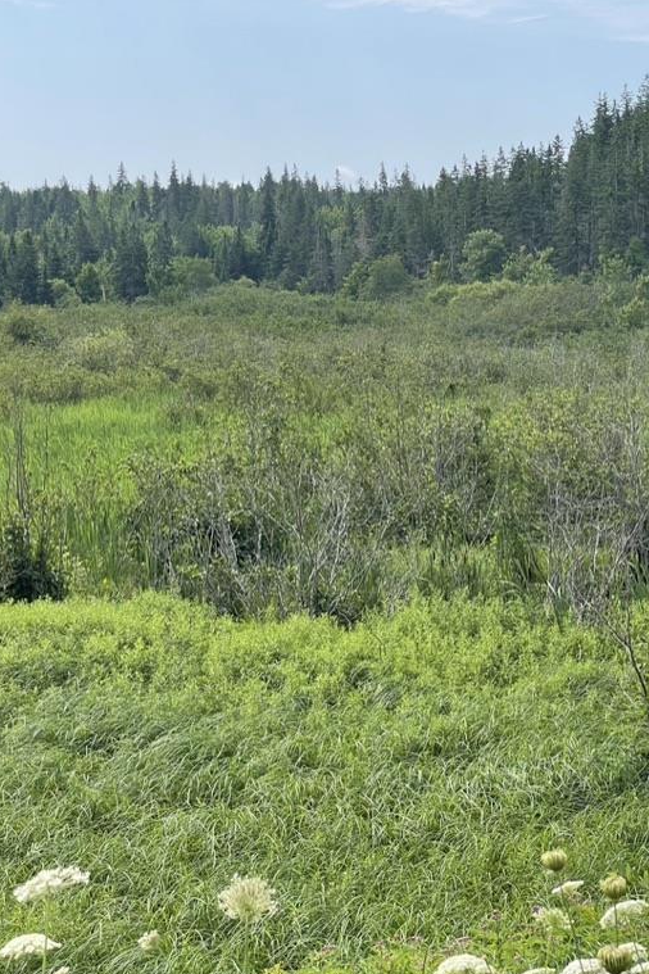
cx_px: 404
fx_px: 1974
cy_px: 490
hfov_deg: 18.6
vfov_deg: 27.7
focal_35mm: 73
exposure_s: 1/1332
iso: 25
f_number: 2
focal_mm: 6
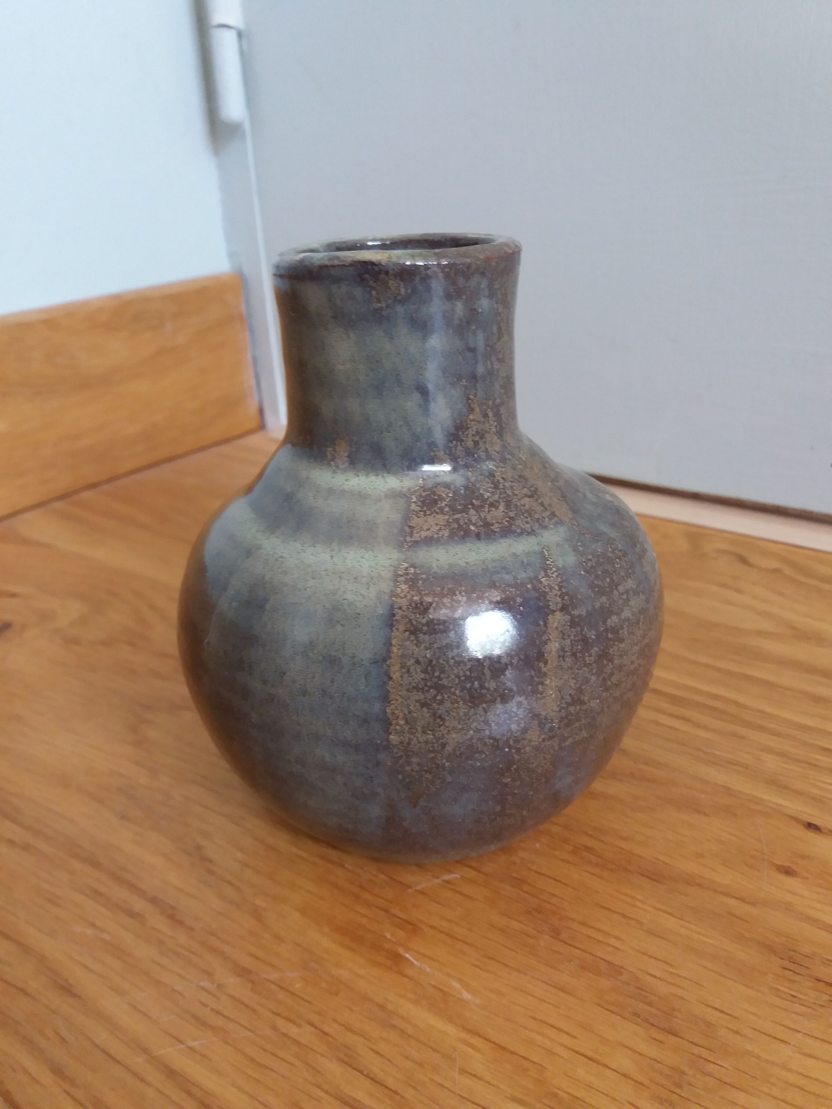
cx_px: 416
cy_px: 554
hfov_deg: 49.7
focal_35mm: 28
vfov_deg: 63.4
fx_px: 897
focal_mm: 3.7
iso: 160
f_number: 1.9
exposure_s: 1/33
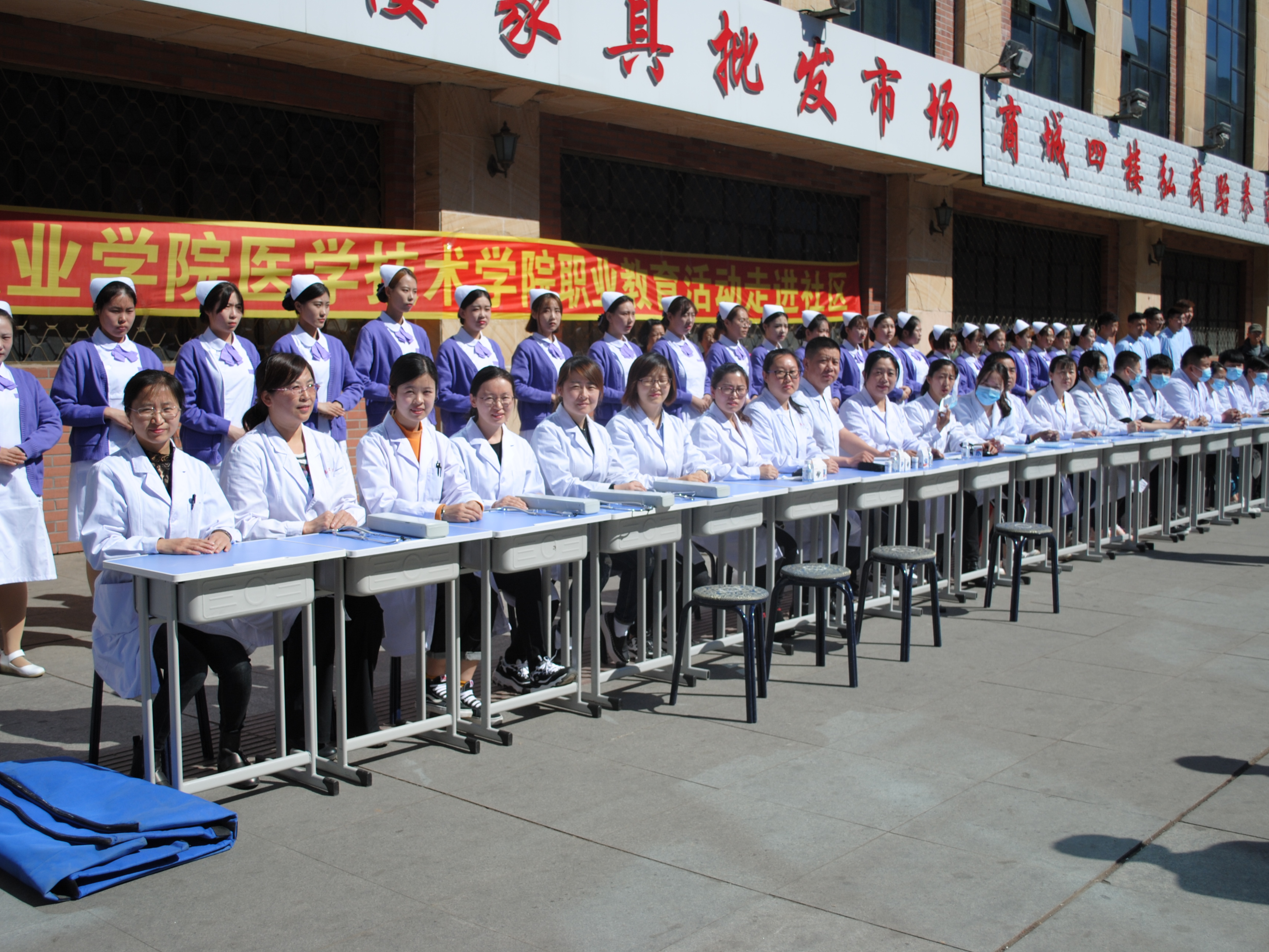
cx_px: 621
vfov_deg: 36.8
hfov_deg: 47.9
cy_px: 474
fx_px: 1430
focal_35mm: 39
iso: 100
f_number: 4
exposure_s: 1/1250
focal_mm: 24
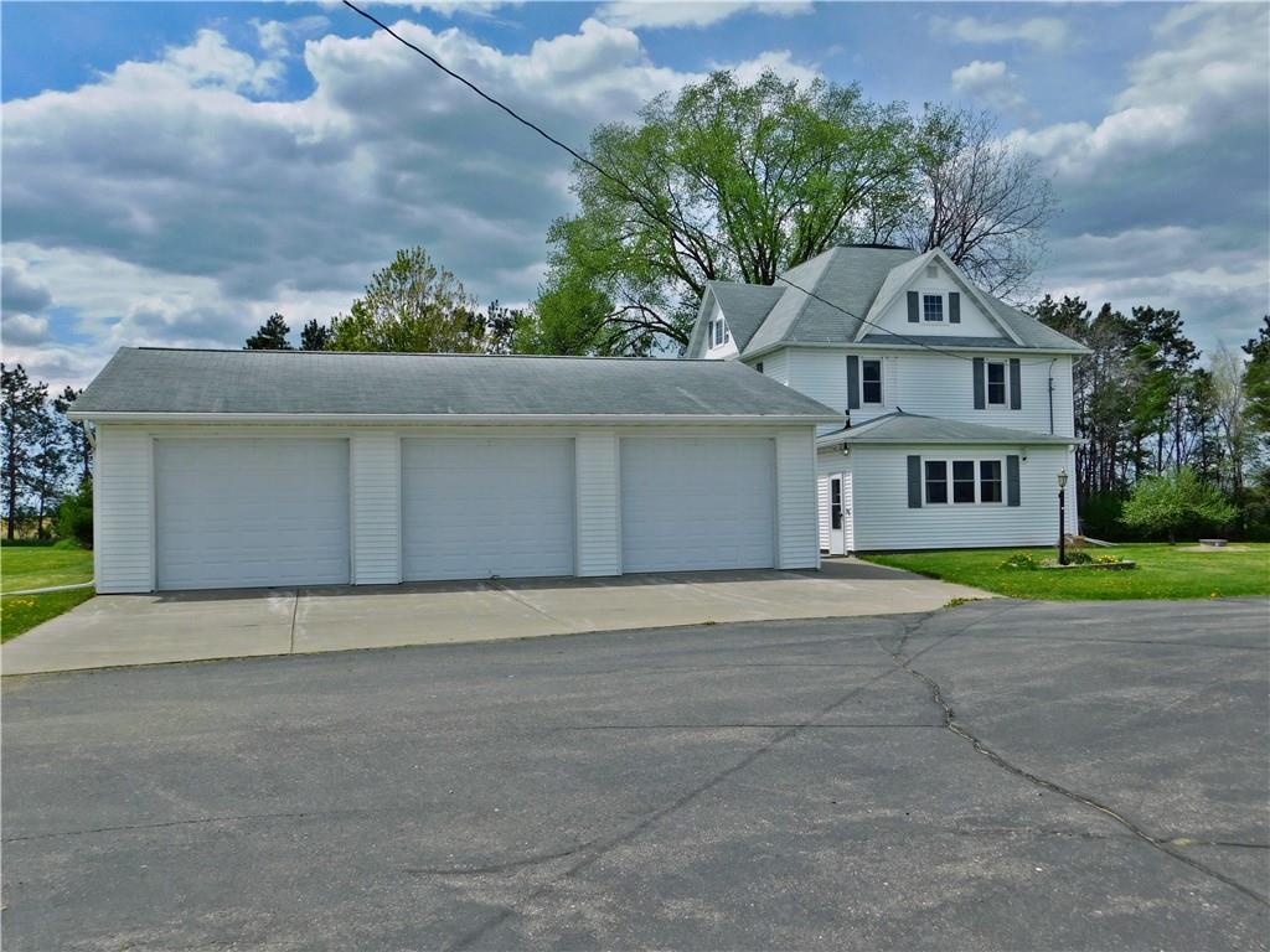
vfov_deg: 46.8
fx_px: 1101
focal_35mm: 30
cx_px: 635
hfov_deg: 60.0
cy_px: 476
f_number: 6.4
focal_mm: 5.3
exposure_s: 1/500
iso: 125
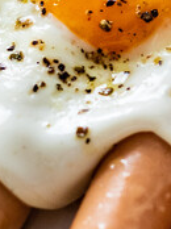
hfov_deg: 6.4
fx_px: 1519
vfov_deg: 8.6
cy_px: 61
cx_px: 188
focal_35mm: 230
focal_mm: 25
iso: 640
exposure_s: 1/60
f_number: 2.2
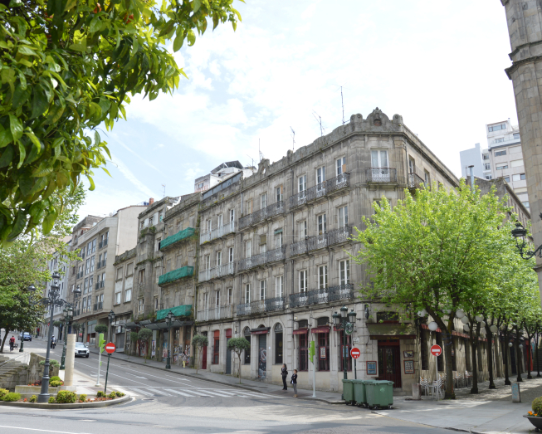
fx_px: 497
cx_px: 261
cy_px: 217
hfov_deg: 57.1
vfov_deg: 47.1
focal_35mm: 31
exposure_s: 1/200
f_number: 7.1
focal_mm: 18
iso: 100
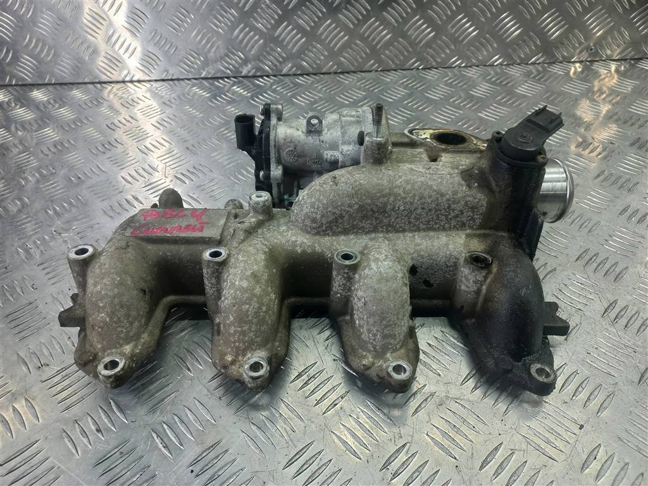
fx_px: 468
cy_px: 243
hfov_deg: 69.4
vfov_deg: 54.9
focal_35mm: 25
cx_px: 324
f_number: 1.8
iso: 50
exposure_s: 1/50
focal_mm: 4.6
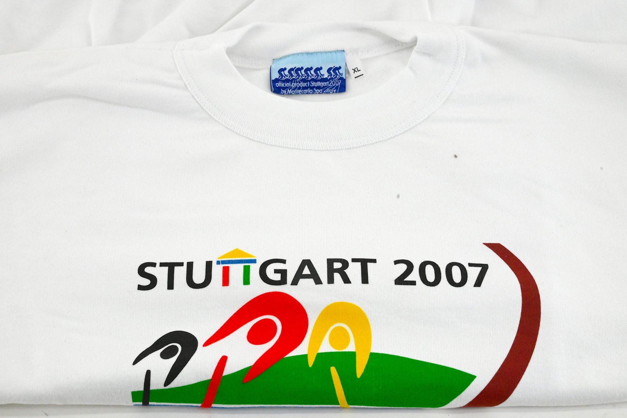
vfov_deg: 19.4
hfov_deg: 28.9
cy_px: 209
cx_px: 314
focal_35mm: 70
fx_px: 1219
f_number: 16
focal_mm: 70
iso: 8000
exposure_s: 1/400
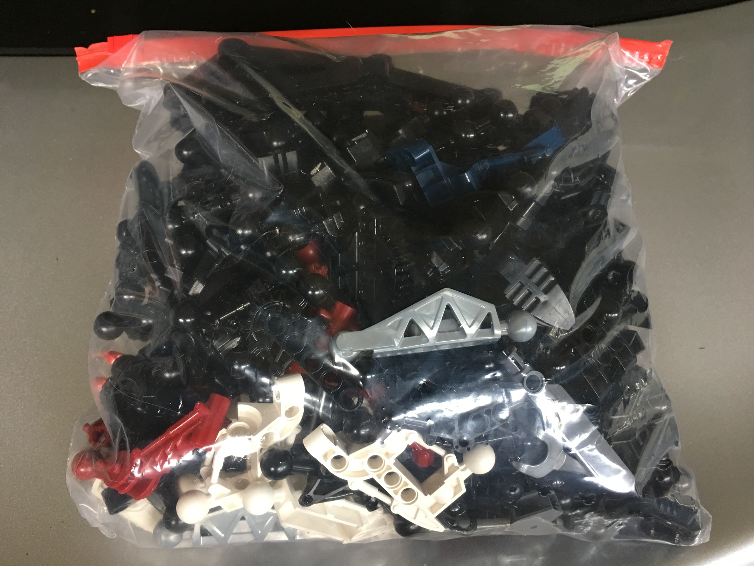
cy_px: 283
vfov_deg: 48.2
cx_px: 377
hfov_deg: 61.7
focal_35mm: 29
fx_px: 632
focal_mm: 4.15
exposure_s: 1/15
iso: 64
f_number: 2.2
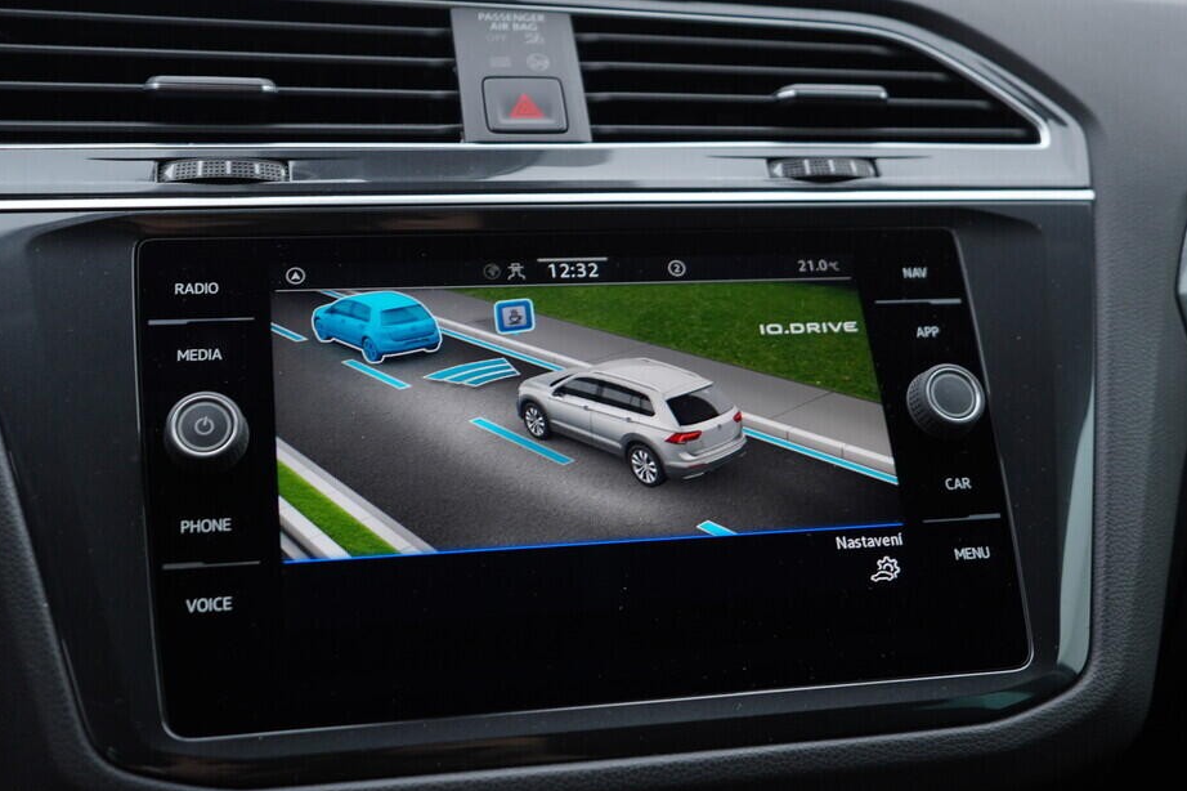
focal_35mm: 40
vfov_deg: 33.4
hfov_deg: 48.5
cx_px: 568
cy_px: 357
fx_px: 1318
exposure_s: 1/50
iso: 125
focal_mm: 24
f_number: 3.2
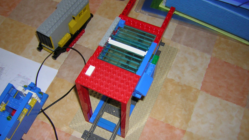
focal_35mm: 40
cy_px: 83
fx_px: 264
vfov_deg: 29.6
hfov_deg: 50.5
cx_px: 124
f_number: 2.6
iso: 50
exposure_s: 1/60.1
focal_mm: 4.7
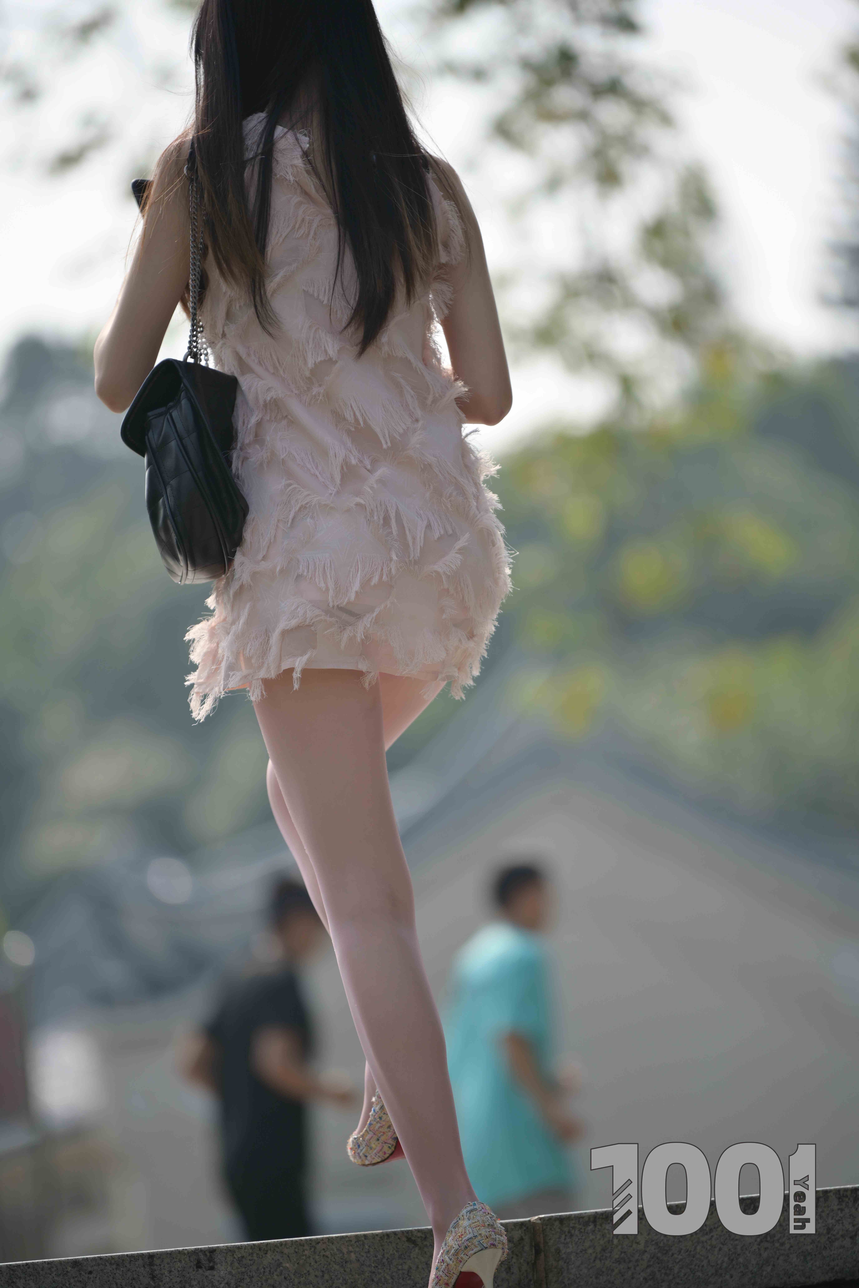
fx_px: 7158
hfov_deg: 6.9
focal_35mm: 200
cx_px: 430
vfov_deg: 10.3
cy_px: 644
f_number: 2.8
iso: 100
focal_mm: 200
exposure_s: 1/2000
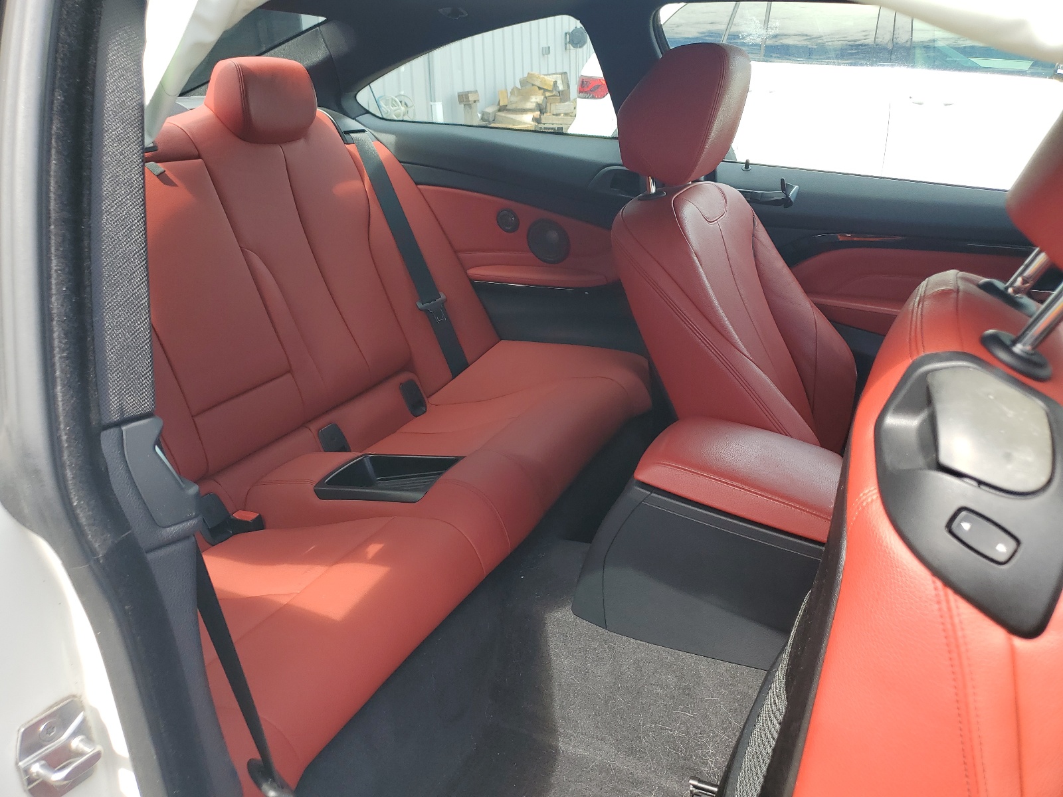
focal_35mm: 26
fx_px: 798
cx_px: 532
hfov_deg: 67.3
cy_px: 398
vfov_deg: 53.1
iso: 50
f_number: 1.5
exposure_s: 1/435
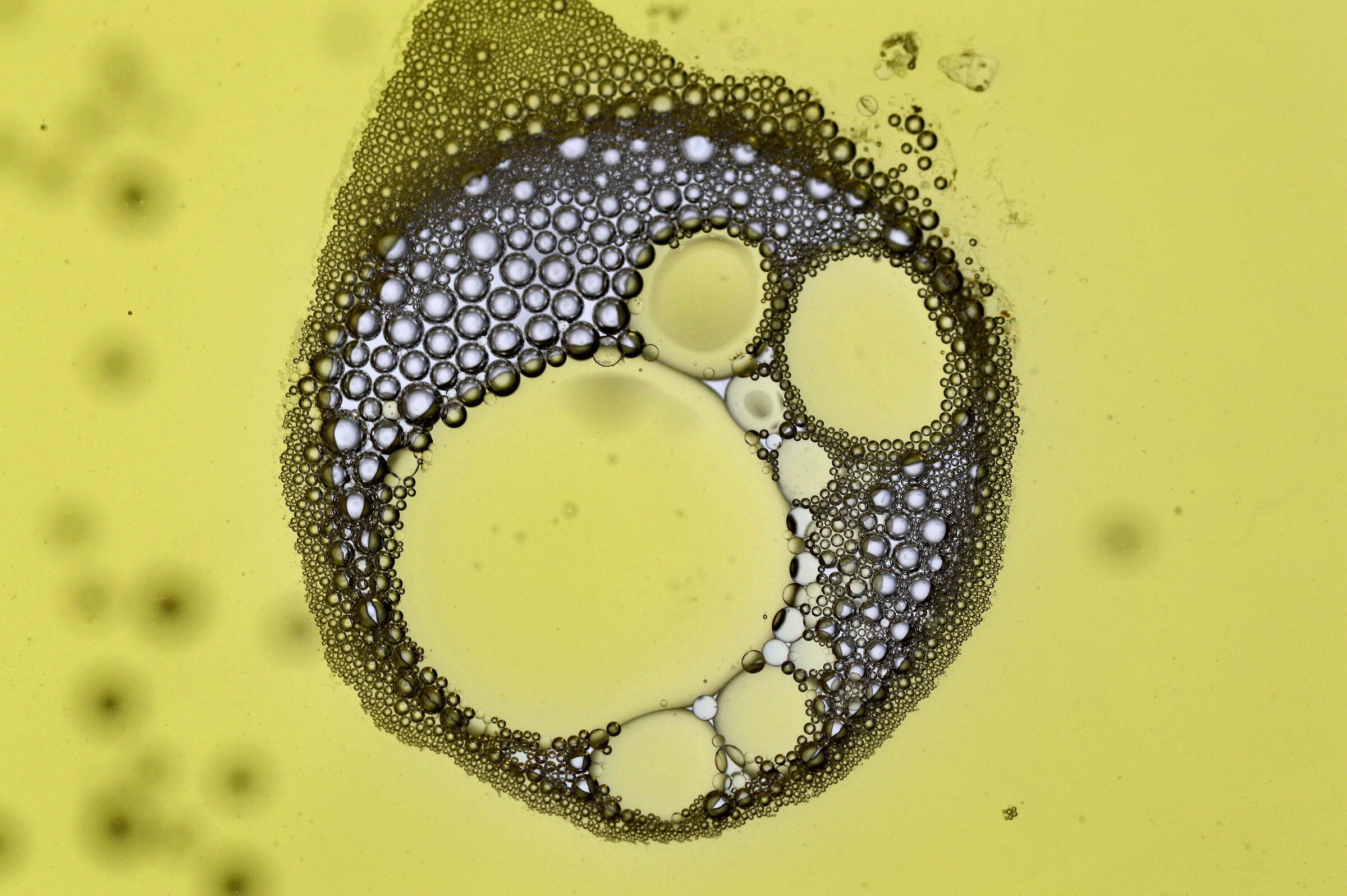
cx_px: 674
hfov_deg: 13.1
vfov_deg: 8.7
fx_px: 5888
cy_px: 448
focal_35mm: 158
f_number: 9
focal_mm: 105
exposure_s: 1/50
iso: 200
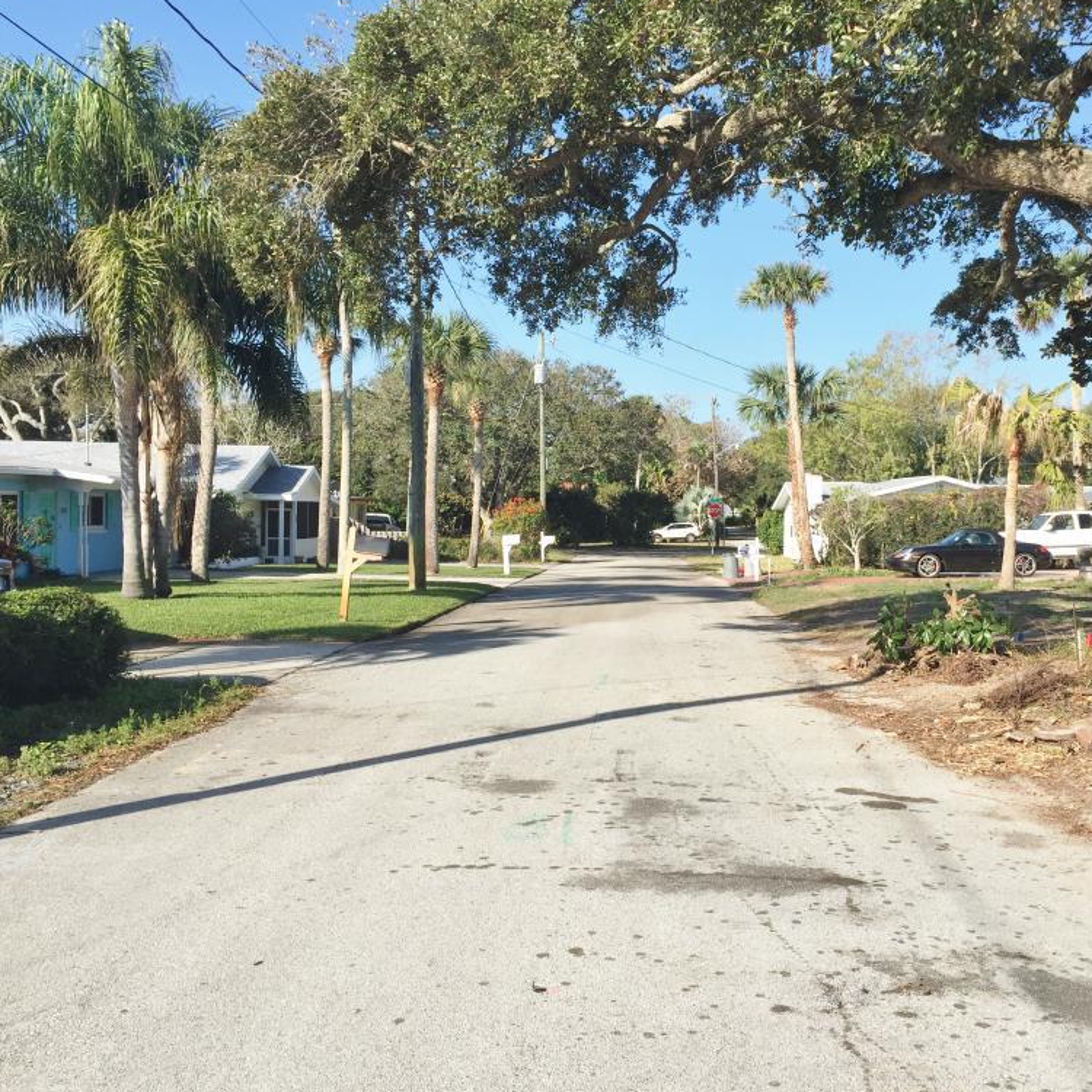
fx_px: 1249
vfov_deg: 47.2
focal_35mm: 35
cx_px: 699
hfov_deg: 46.7
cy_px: 540
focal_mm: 4.15
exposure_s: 1/1412
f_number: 2.2
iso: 32
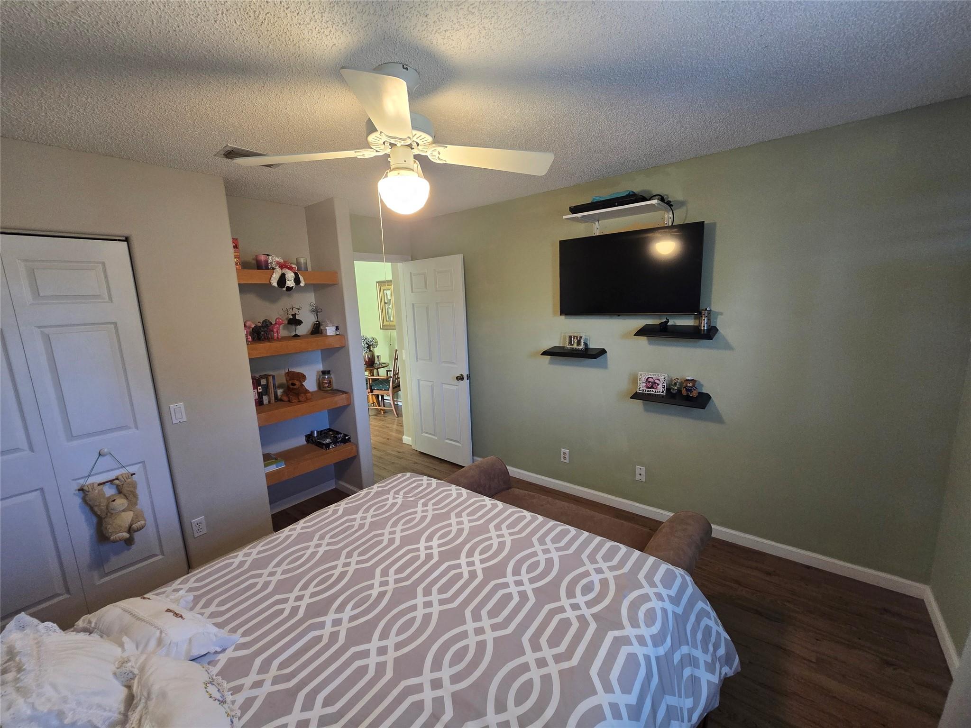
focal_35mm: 13
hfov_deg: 106.2
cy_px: 364
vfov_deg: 89.9
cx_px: 486
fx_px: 365
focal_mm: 2.2
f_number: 2.2
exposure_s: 1/60
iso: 320
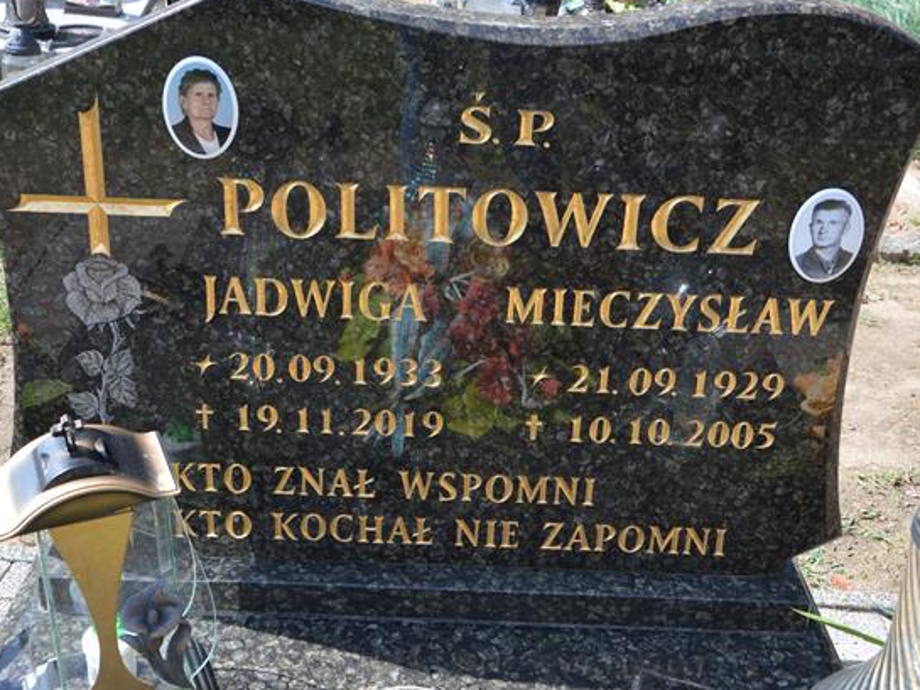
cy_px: 336
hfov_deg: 42.9
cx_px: 425
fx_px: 1170
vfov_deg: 32.9
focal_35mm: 44
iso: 110
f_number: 5.6
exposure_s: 1/125
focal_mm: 26
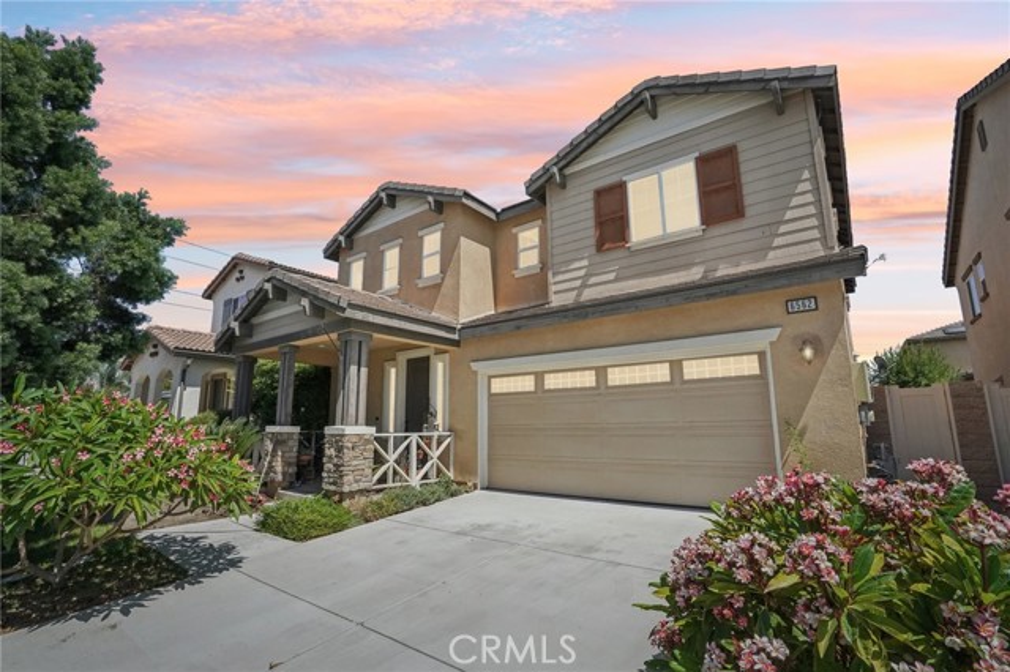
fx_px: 449
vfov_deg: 73.7
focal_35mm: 16
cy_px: 336
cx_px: 505
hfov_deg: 96.8
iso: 3200
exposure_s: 1/3000
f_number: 16
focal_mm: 16
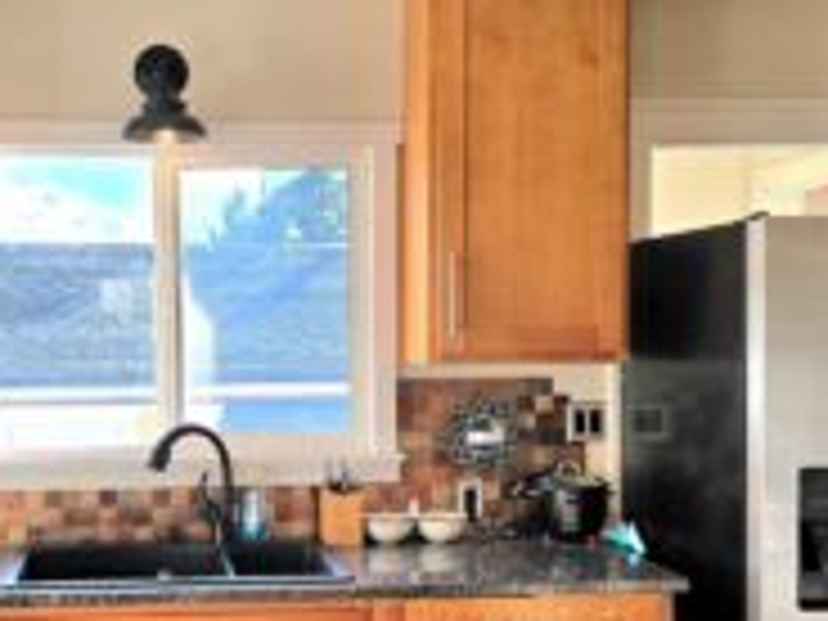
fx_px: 1196
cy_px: 387
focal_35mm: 50
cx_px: 230
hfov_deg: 37.4
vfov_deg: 29.0
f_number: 1.7
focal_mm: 6.3
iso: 16
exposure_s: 1/120
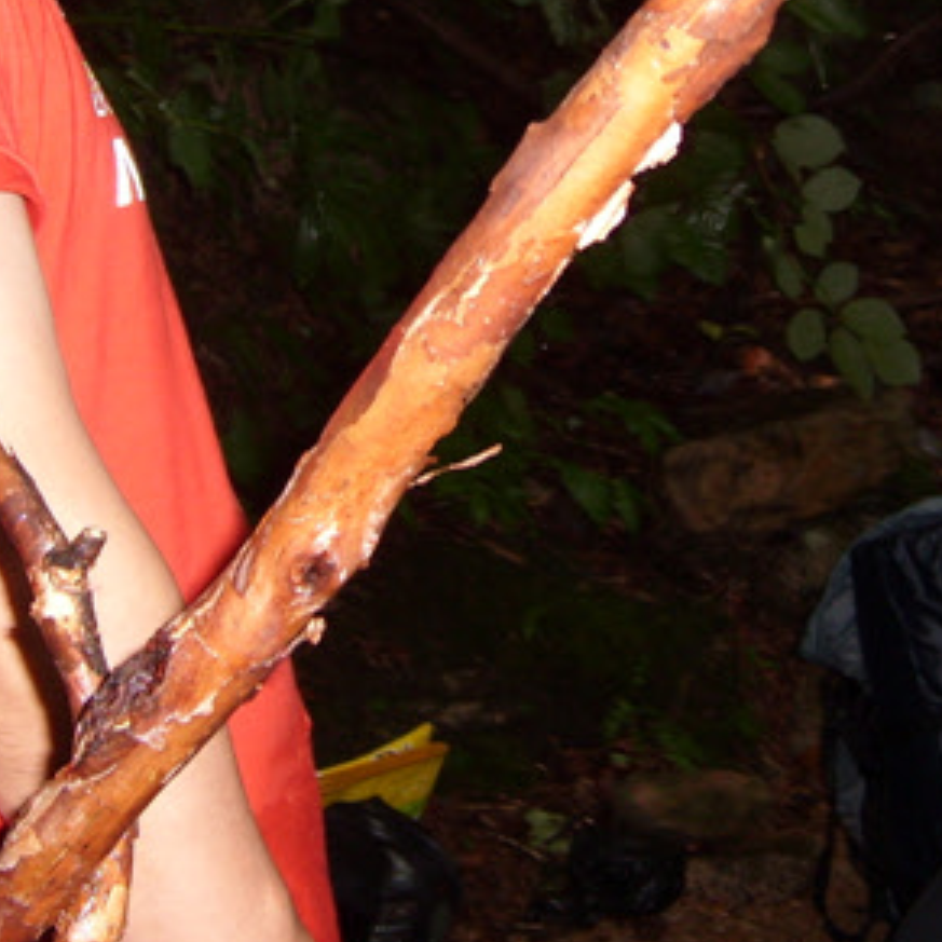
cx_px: 599
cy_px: 227
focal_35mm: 85
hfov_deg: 20.4
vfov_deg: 20.2
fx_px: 2617
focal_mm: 5.8
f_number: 2.8
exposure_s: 1/30
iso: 50
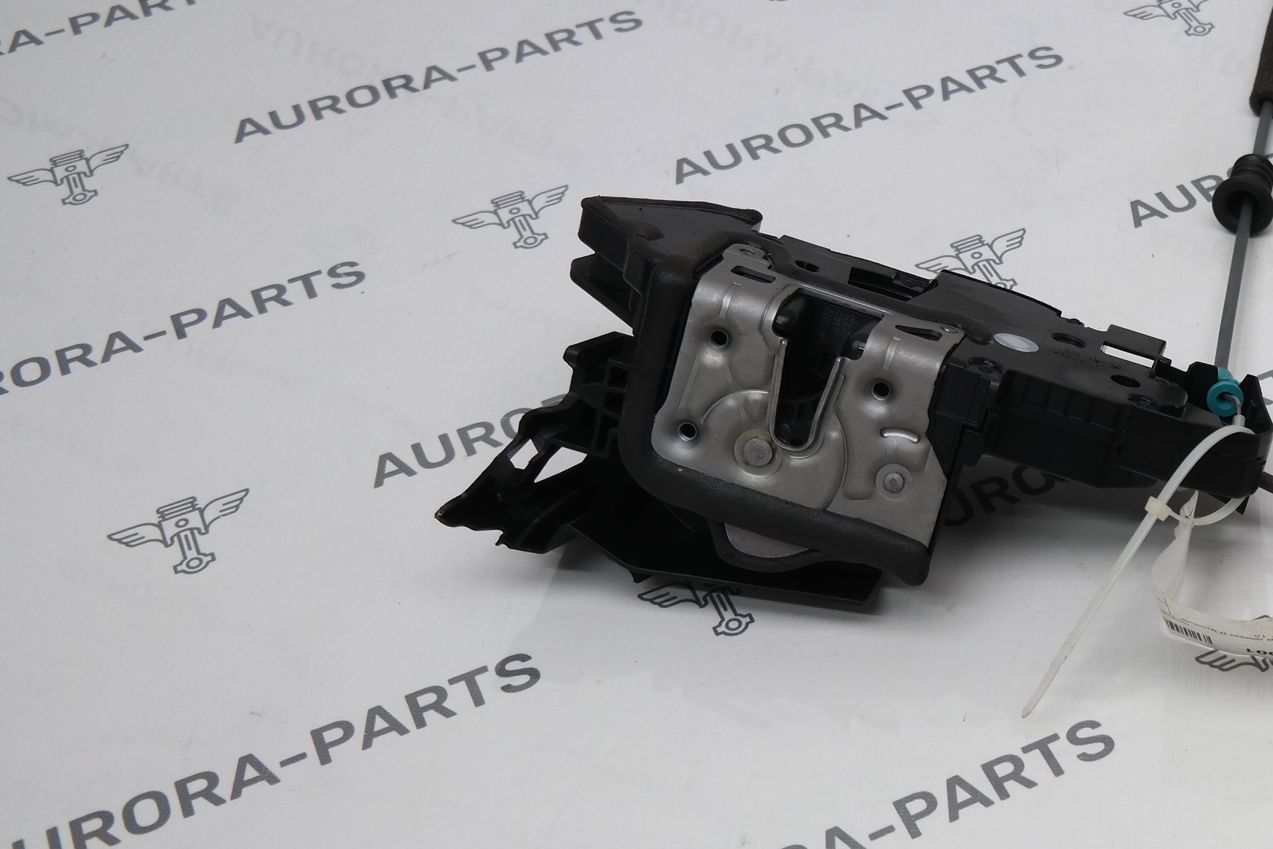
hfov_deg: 31.4
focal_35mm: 60
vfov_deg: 22.6
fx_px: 2122
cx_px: 1211
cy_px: 388
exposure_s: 1/80
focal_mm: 20
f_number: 3.5
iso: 100
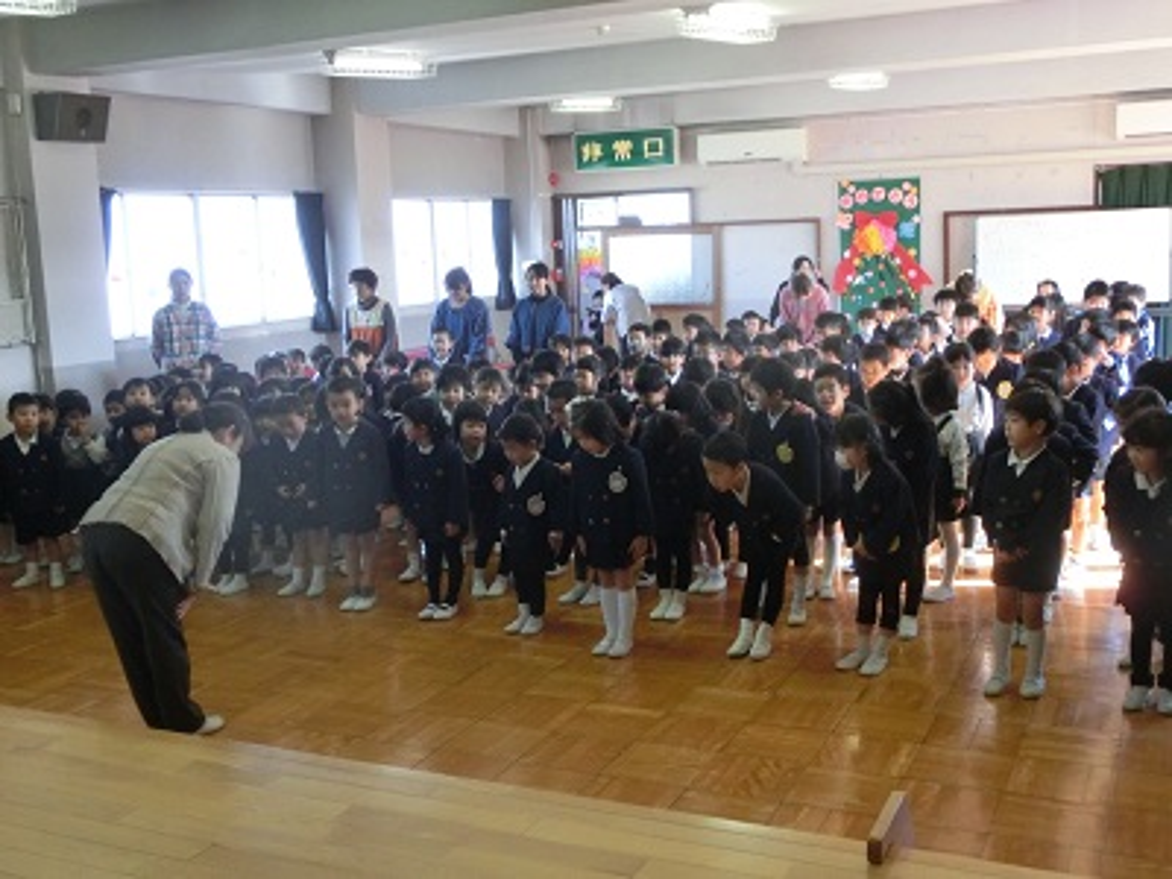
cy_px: 440
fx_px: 1287
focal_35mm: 38
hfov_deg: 49.0
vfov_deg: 37.7
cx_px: 586
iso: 500
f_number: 3.9
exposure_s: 1/125
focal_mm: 6.67
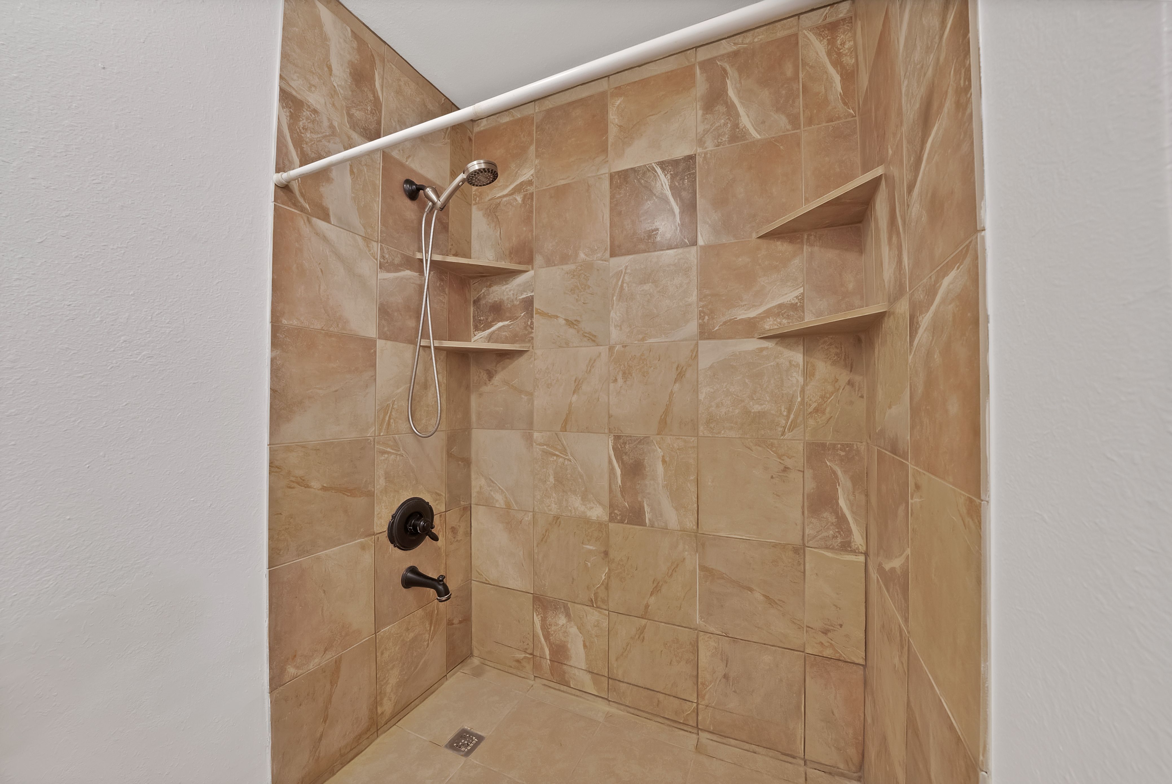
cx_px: 586
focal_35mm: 12
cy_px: 392
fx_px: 391
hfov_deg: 112.6
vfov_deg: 90.1
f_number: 9
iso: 640
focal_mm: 12
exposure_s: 2
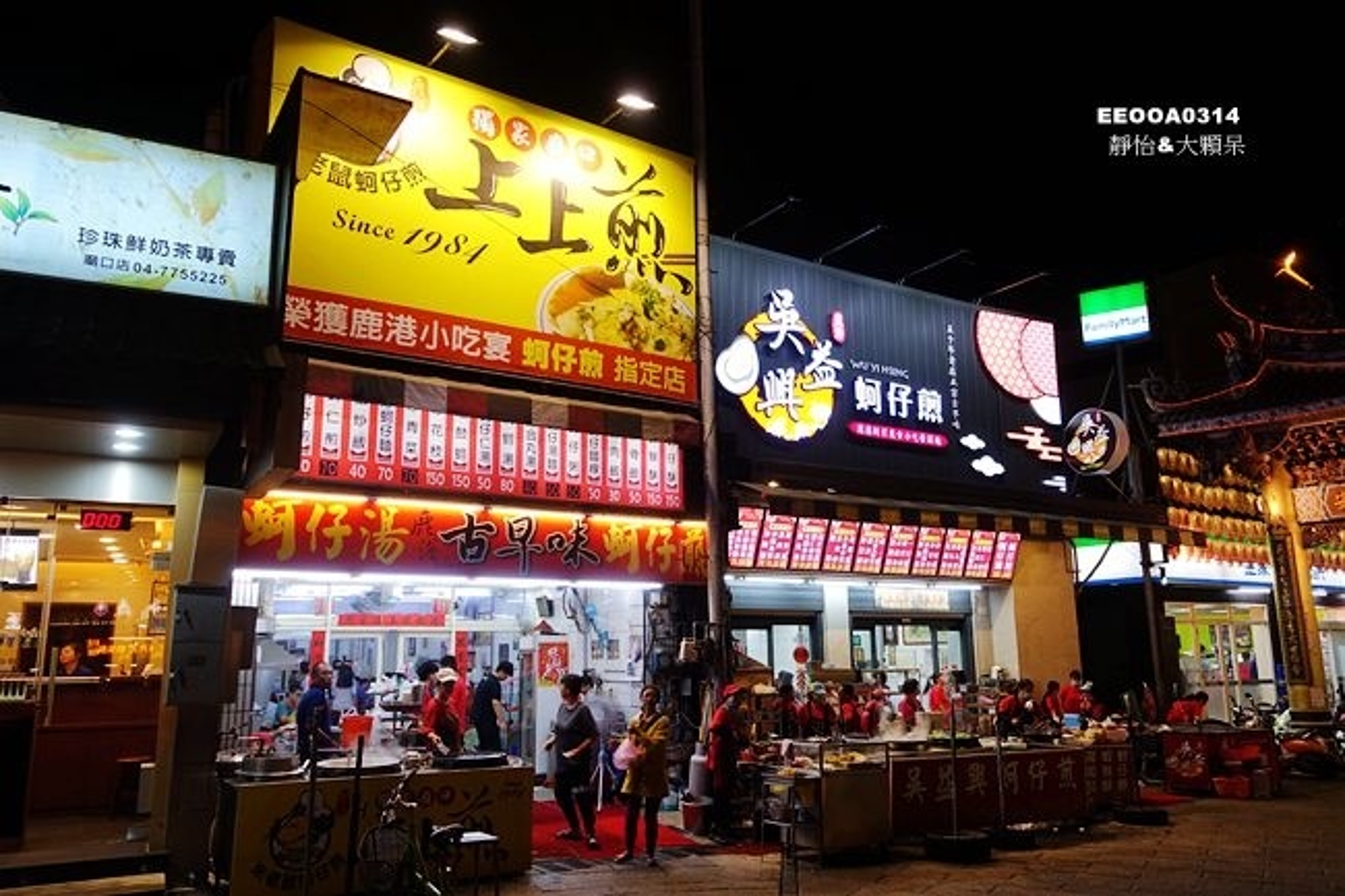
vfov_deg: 49.5
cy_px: 448
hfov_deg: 69.4
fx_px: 971
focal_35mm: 26
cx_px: 672
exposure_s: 1/30
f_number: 2.8
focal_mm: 9.69
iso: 125
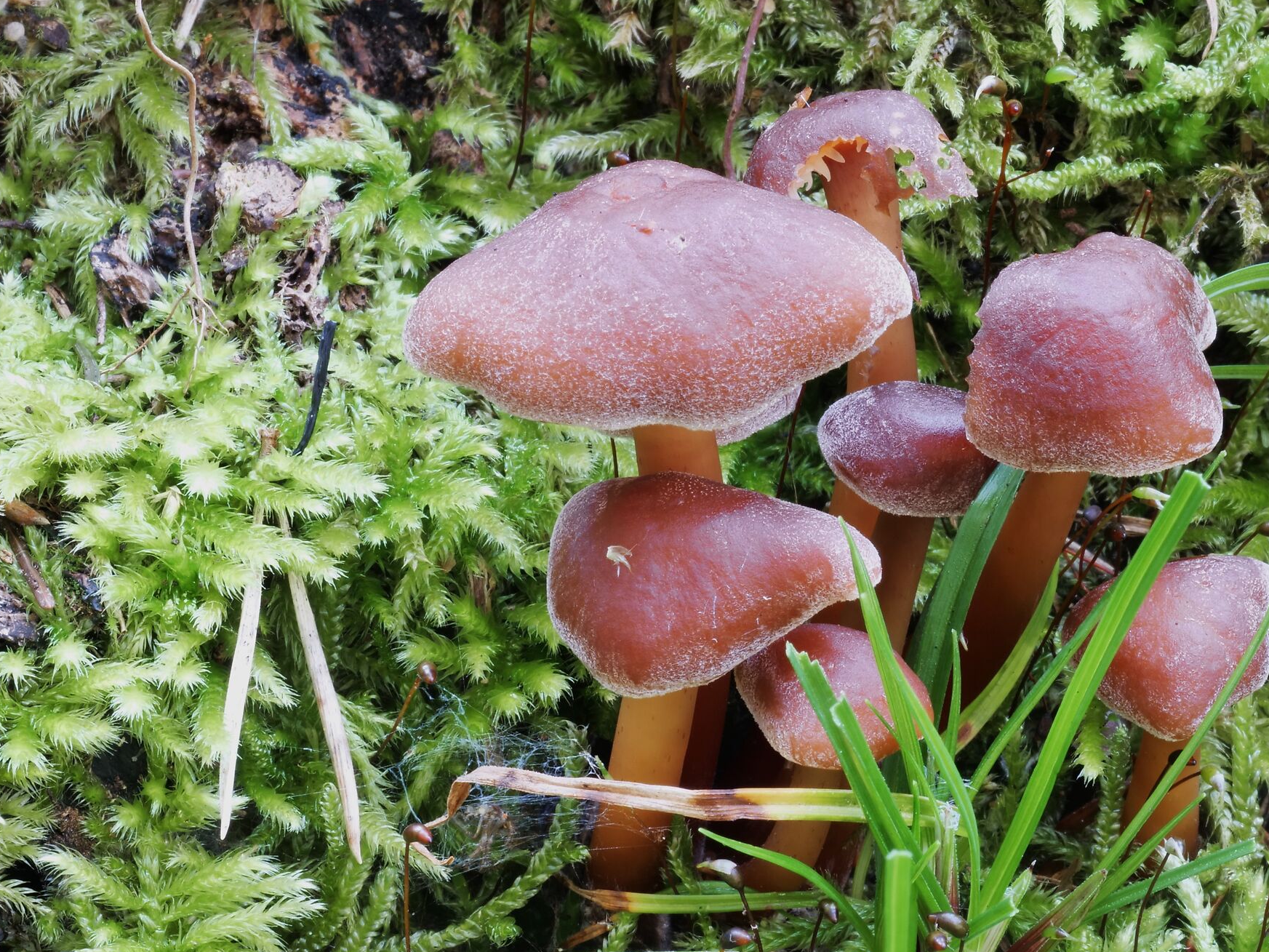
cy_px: 497
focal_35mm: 165
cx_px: 864
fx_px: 6049
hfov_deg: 12.0
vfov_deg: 9.0
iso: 100
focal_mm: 60
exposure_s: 8
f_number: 16
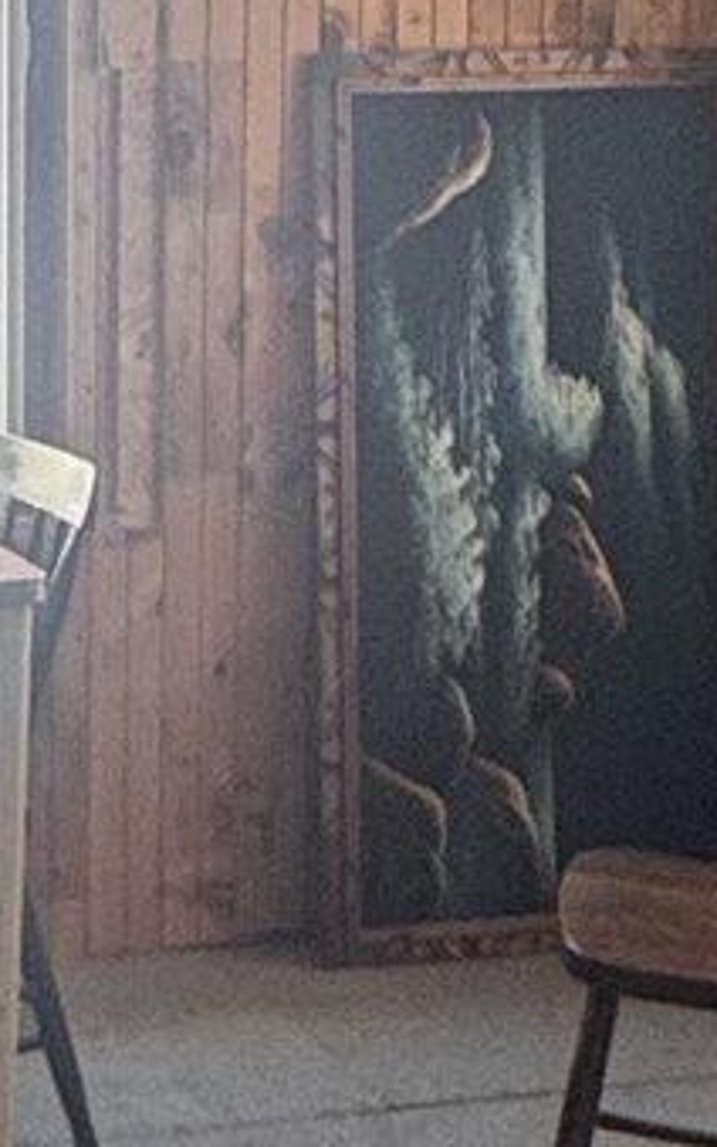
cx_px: -196
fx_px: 3156
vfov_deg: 20.5
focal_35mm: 101
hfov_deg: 12.6
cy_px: 308
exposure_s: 1/99
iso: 125
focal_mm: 2.22
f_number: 2.2
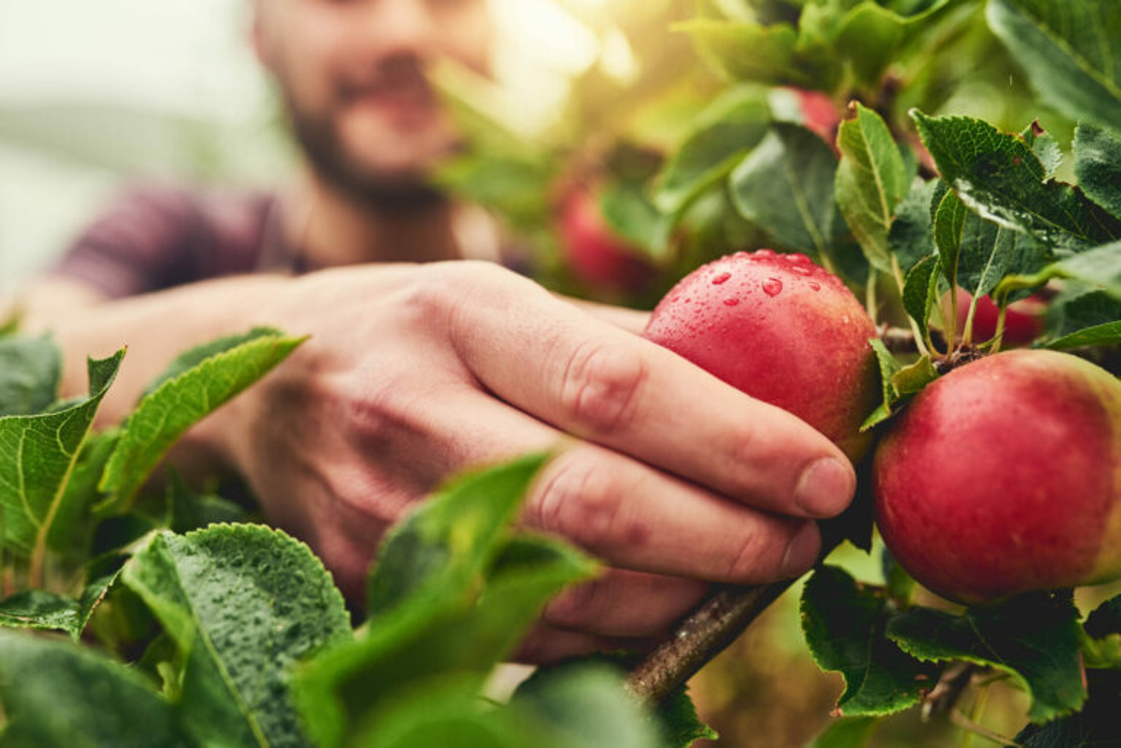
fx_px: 1090
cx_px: 560
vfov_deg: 37.9
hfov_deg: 54.4
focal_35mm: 35
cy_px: 374
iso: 200
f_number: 2.8
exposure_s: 1/800
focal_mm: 35
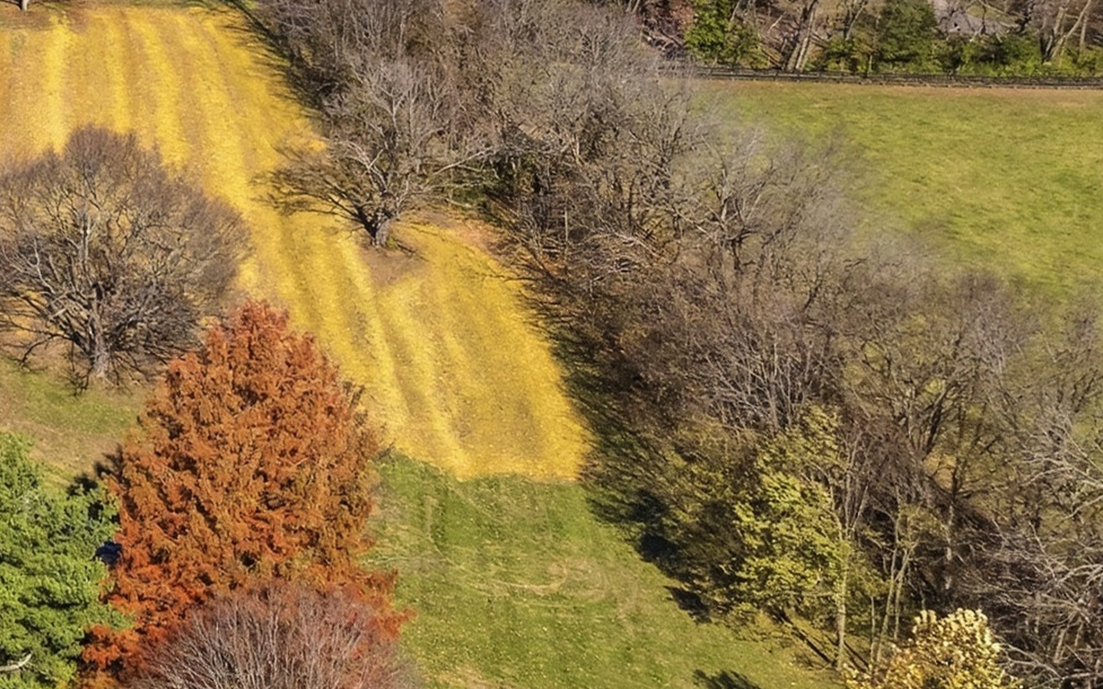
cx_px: -620
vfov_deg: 15.0
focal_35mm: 85
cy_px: -38
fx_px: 2555
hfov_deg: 20.4
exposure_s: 1/240
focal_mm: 8.7
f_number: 1.8
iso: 140
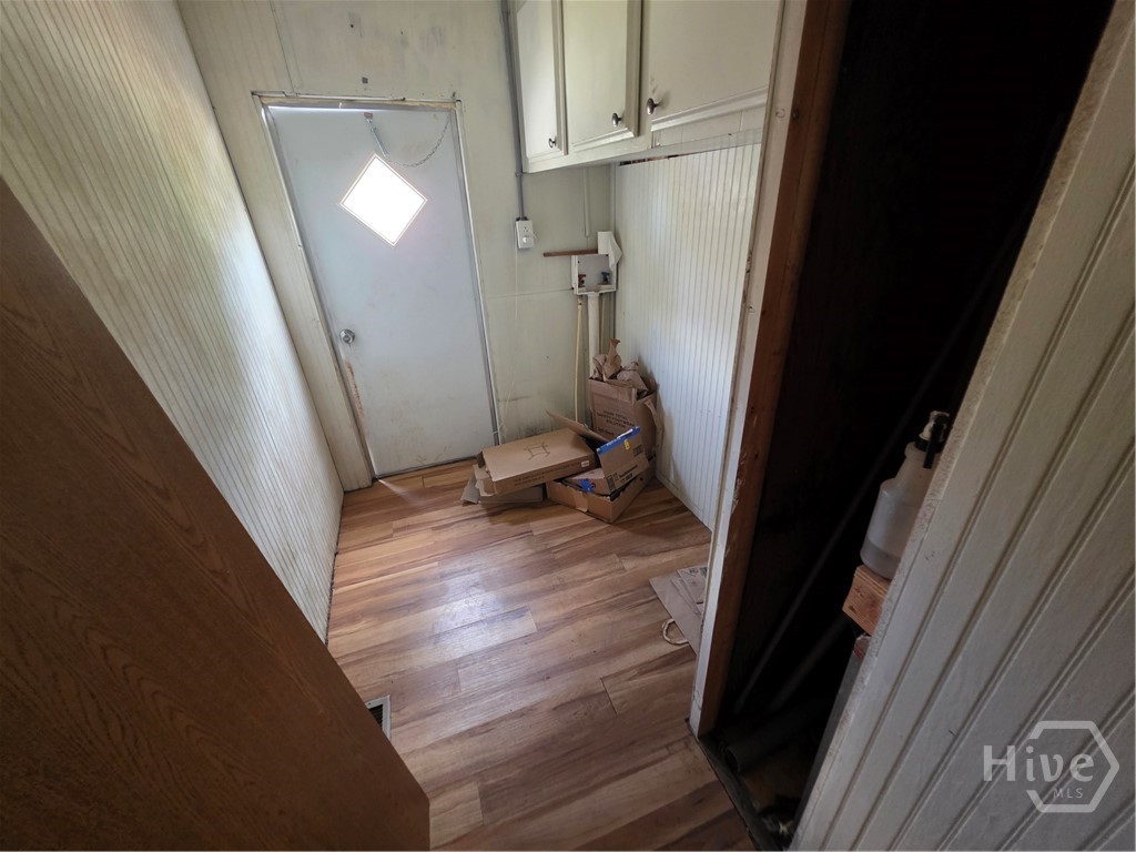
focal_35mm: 13
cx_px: 568
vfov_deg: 89.9
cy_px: 426
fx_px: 427
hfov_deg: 106.2
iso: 640
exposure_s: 1/60
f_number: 1.9
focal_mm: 2.2
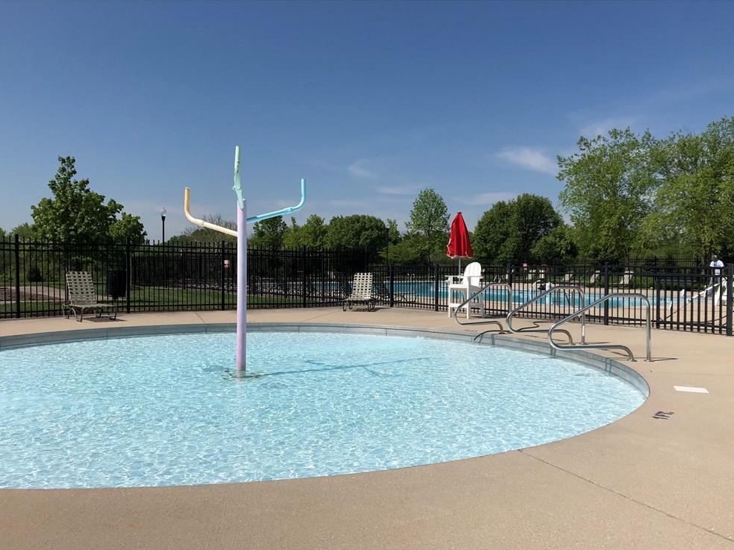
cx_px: 358
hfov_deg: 61.6
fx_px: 615
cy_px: 283
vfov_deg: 48.2
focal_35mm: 29
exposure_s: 1/4808
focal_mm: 3.99
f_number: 1.8
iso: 20
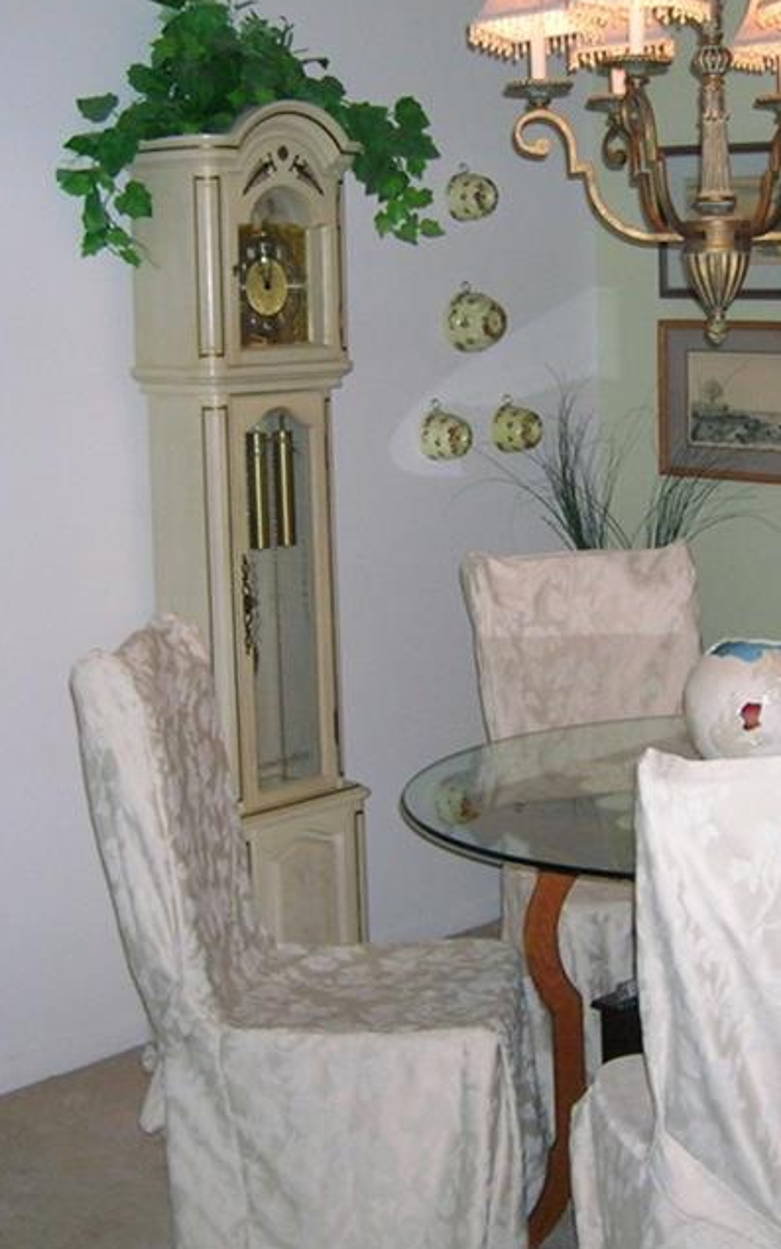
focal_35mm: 58
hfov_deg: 22.2
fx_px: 1975
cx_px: 576
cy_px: 514
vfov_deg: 35.0
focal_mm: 5.7
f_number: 2.9
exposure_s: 1/60.1
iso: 138
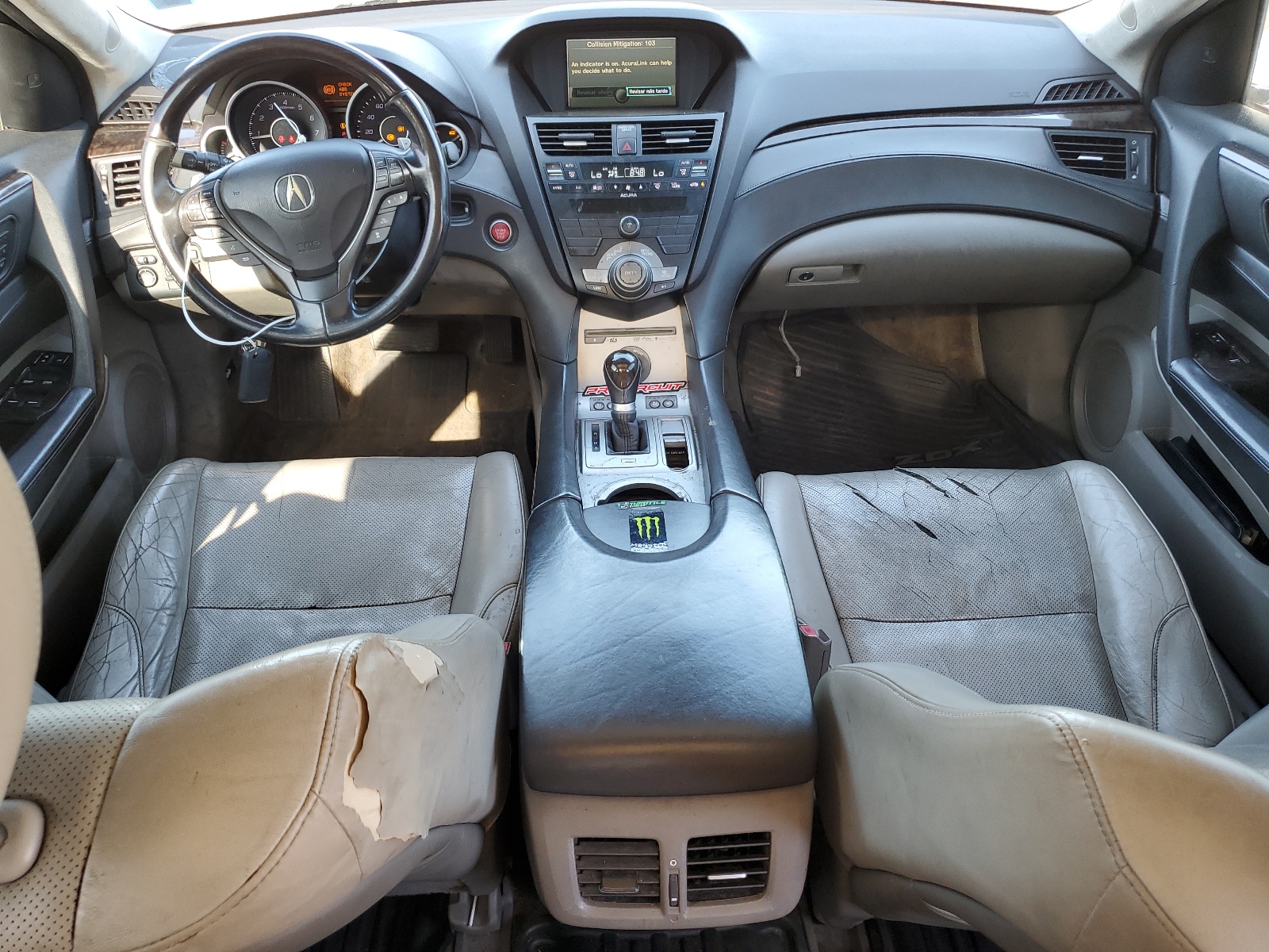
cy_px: 476
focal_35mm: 26
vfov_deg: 53.1
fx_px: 953
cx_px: 634
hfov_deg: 67.3
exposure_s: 1/60.2
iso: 54
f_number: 1.5
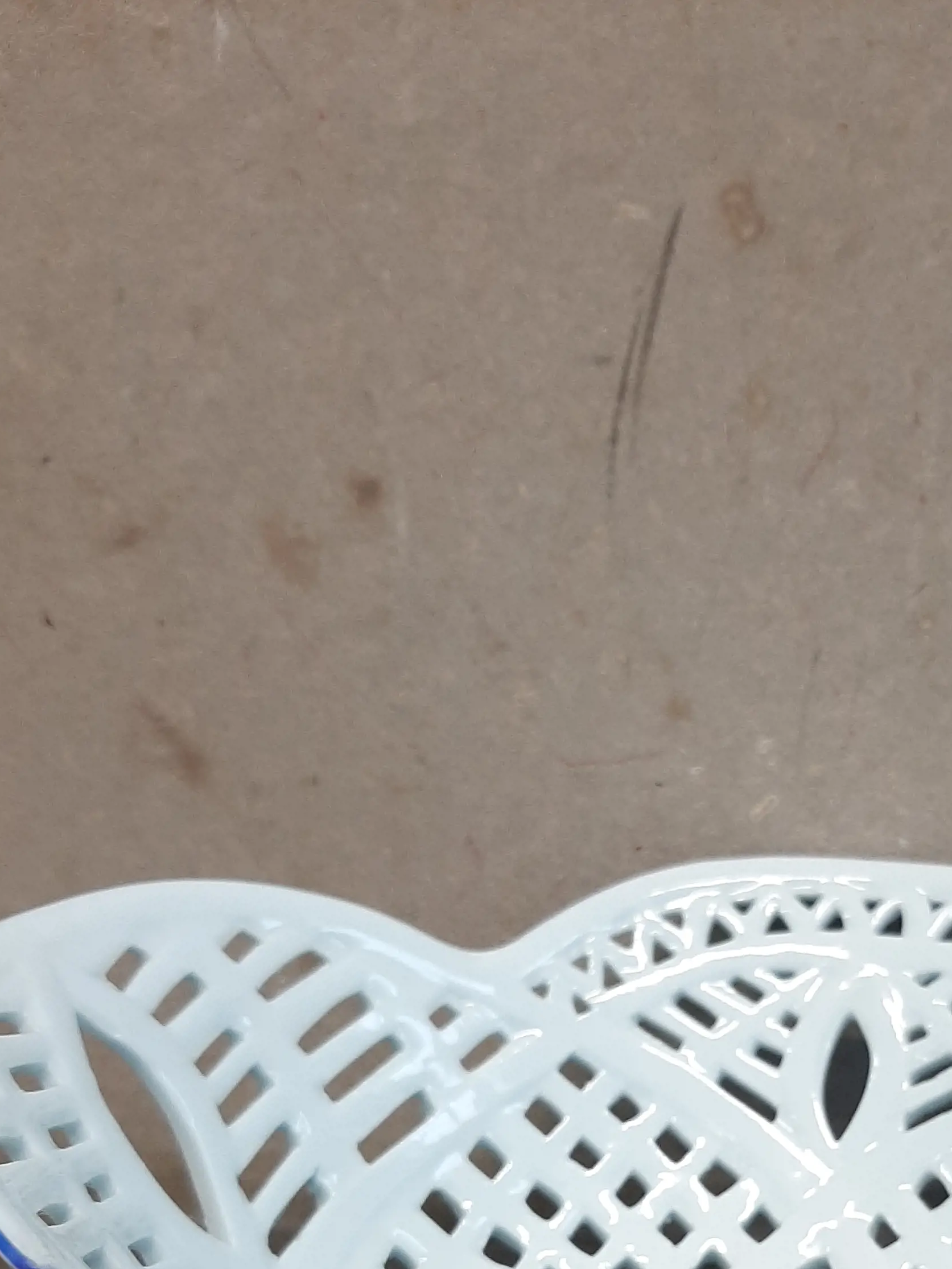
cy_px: 1147
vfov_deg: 37.7
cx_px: 757
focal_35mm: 47
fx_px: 1723
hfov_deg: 30.2
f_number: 1.7
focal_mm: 3.93
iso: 100
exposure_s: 1/50
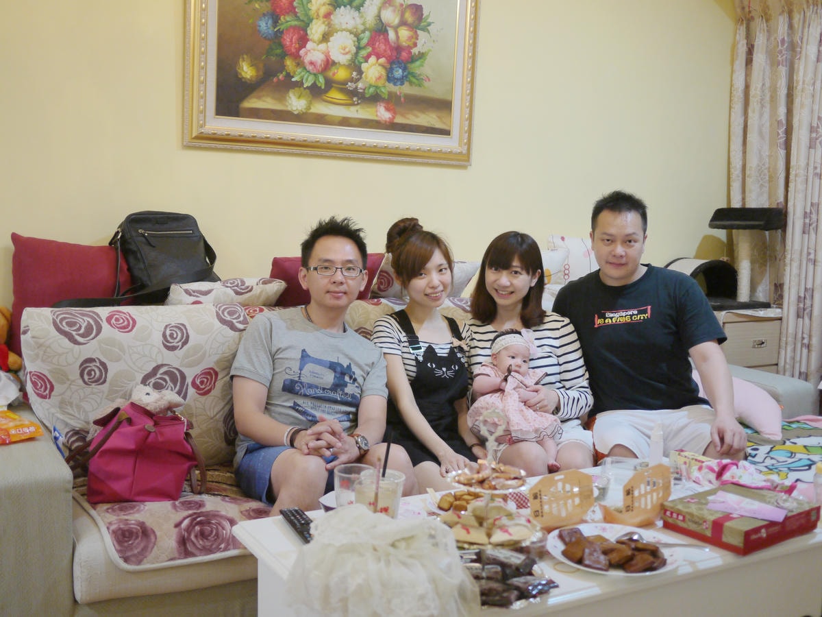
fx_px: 950
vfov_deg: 36.0
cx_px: 411
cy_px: 308
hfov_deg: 46.8
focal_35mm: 40
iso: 320
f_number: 1.7
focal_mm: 20
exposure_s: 1/60
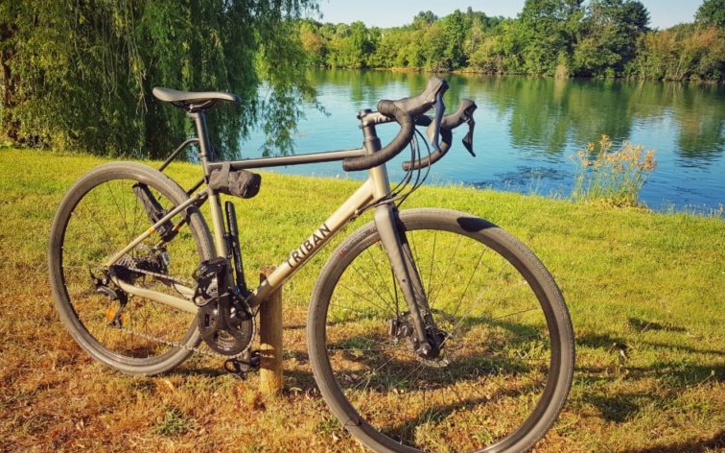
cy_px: 211
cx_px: 362
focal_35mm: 28
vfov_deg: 44.5
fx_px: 553
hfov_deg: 66.5
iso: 40
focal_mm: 4.2
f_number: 1.7
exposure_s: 1/1264
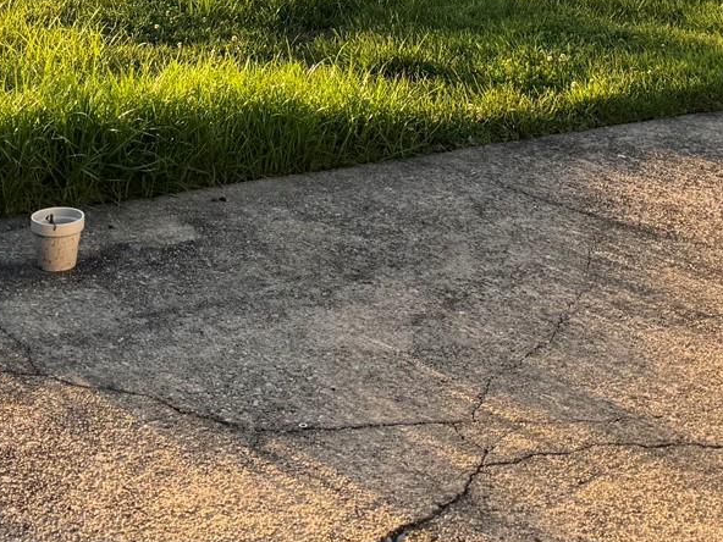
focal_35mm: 83
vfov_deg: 16.3
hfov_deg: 23.6
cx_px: 374
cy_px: -267
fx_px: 1734
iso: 80
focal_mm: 6.76
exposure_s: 1/812
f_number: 1.78
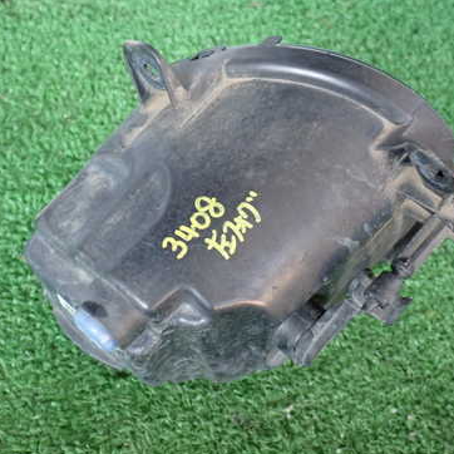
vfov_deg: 28.6
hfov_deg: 28.6
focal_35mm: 60
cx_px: 207
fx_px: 890
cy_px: 231
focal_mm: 7.31
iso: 320
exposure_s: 1/40
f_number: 2.8
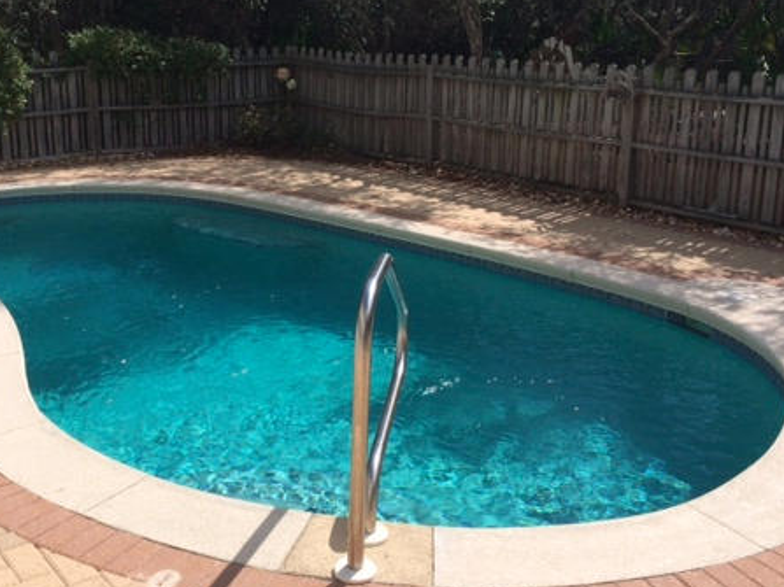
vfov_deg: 33.5
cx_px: 340
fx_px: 974
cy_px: 233
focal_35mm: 43
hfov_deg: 43.8
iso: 40
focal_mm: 4.12
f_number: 2.2
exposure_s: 1/3165
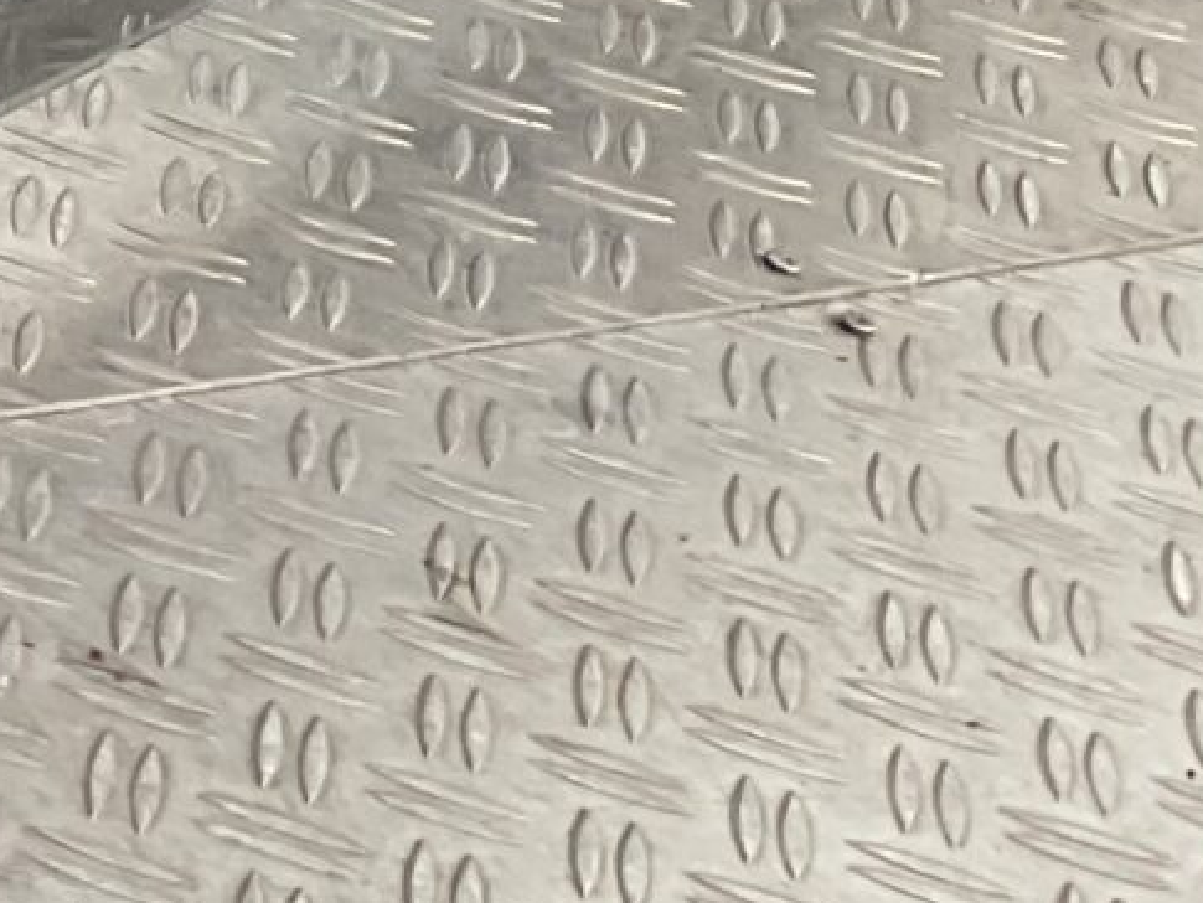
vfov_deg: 9.2
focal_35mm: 153
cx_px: -1778
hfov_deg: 10.8
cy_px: -829
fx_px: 5318
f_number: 1.8
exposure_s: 1/100
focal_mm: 3
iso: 25
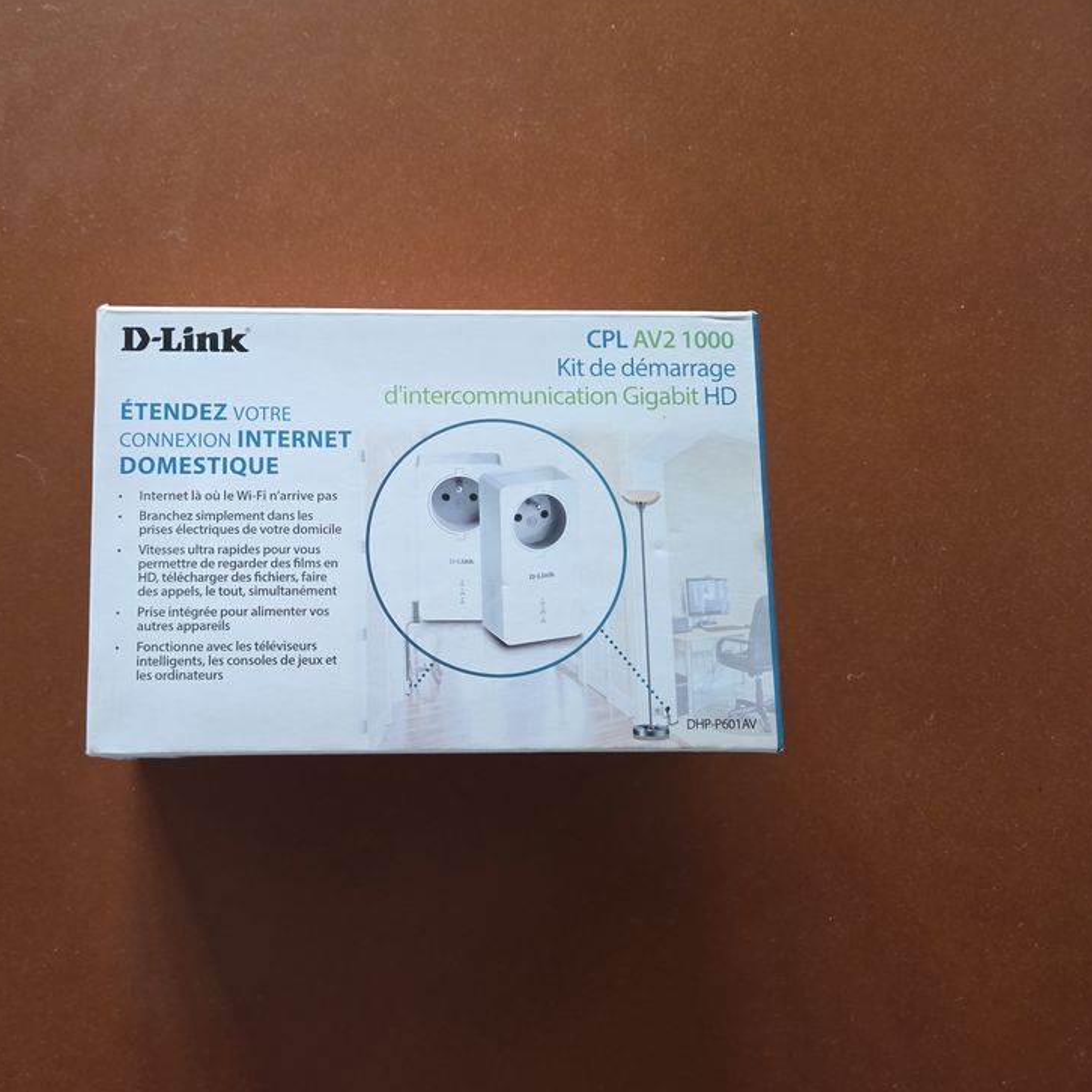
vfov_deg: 57.3
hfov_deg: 55.9
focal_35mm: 28
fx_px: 999
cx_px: 347
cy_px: 551
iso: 640
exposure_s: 1/101
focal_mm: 5.4
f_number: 1.8
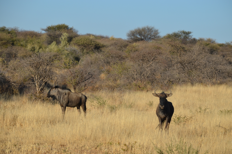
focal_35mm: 232
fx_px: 1495
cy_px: 77
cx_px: 116
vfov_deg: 5.9
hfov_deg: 8.9
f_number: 7.1
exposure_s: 1/800
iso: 200
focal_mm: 155
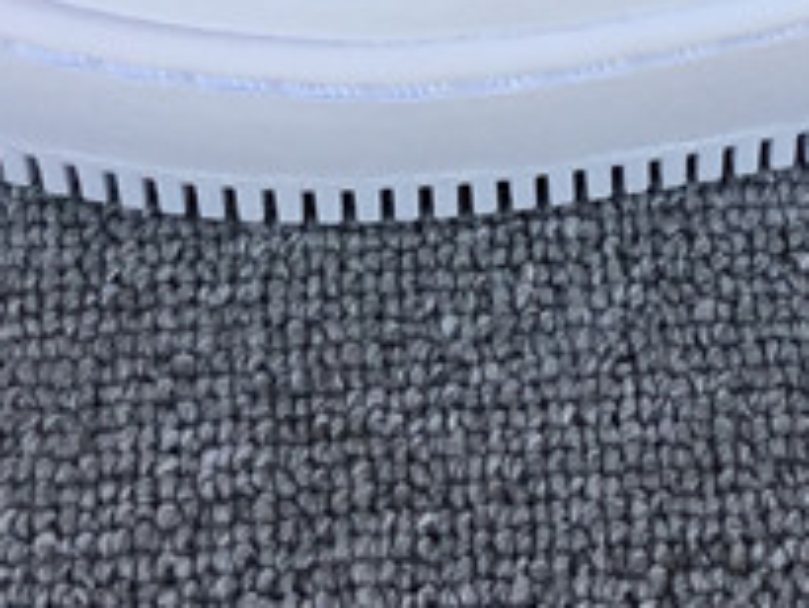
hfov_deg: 14.3
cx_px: 746
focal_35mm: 136
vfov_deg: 10.2
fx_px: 3180
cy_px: -523
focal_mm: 3.3
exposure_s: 1/240
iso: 25
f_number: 2.4
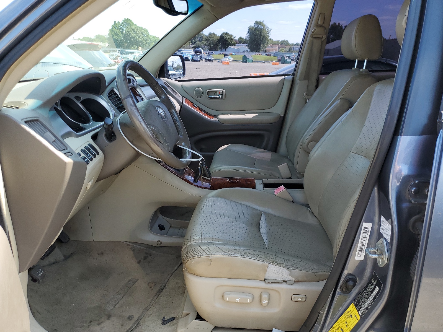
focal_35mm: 26
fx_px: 333
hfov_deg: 67.3
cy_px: 166
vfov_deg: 53.1
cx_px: 222
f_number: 1.5
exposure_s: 1/435
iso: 50
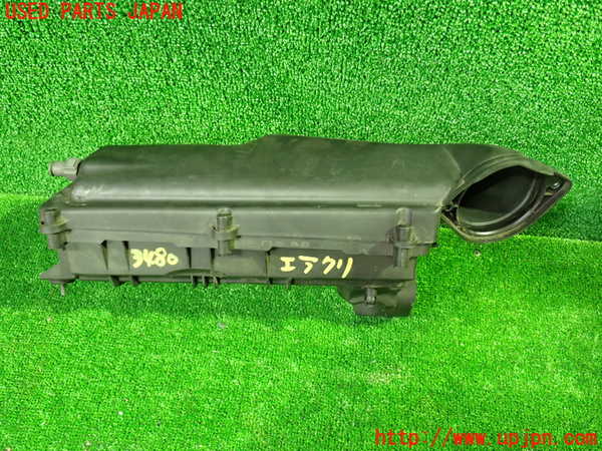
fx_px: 522
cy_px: 226
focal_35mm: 30
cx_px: 301
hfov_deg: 60.0
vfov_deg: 46.8
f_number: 2.3
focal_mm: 5.4
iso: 800
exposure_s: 1/15
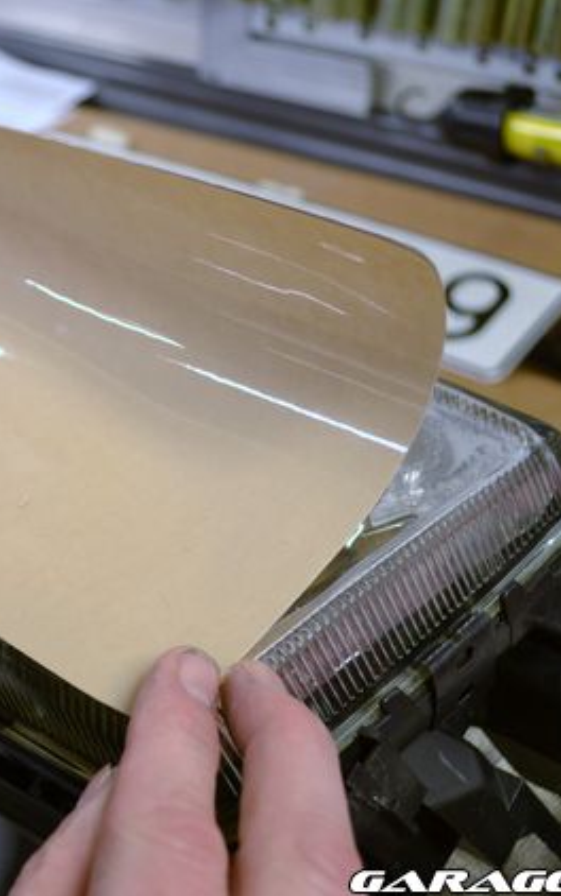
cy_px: 449
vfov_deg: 39.6
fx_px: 1247
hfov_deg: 24.5
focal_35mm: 51
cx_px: 34
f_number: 3.8
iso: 100
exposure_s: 1/6
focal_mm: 22
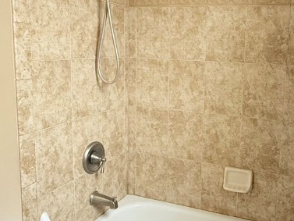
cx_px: 207
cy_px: 94
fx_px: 323
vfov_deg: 37.7
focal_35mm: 38
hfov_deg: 47.8
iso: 320
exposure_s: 1/99
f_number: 2.2
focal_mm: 2.22
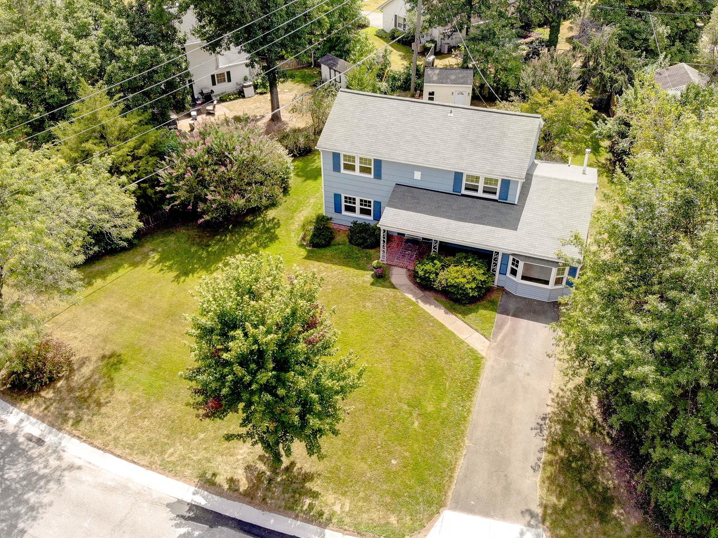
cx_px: 374
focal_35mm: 29
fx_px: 601
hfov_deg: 61.7
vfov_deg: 48.2
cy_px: 265
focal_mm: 4.5
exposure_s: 1/433
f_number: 2.8
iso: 100
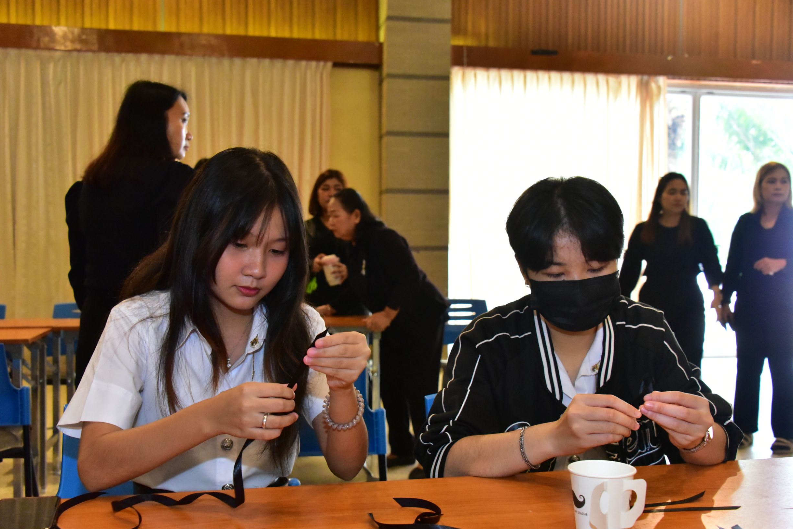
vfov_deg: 34.2
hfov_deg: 49.5
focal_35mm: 39
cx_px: 390
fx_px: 859
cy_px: 271
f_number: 6.3
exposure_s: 1/100
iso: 8000
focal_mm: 38
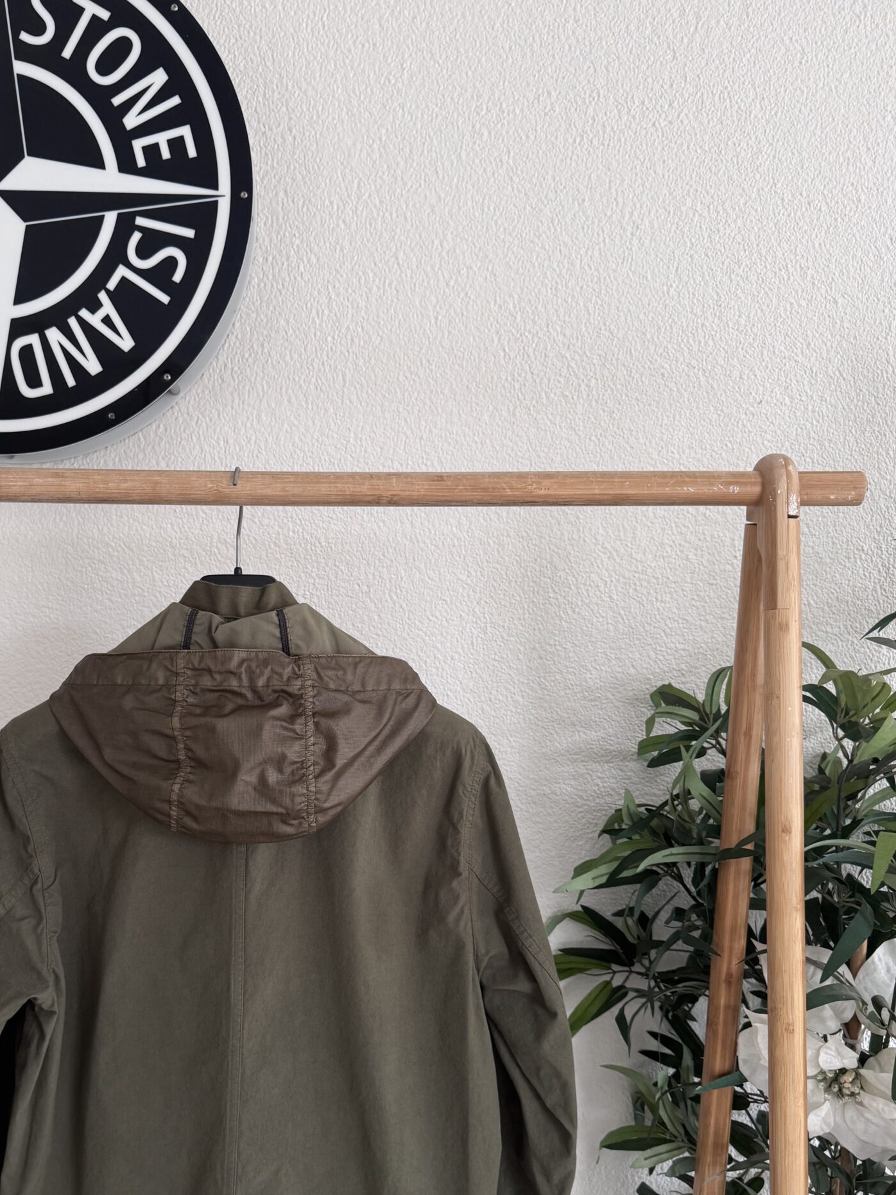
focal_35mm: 33
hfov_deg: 42.4
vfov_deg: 55.1
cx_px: 297
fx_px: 1139
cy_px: 698
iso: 200
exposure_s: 1/50
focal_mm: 6.76
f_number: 1.78
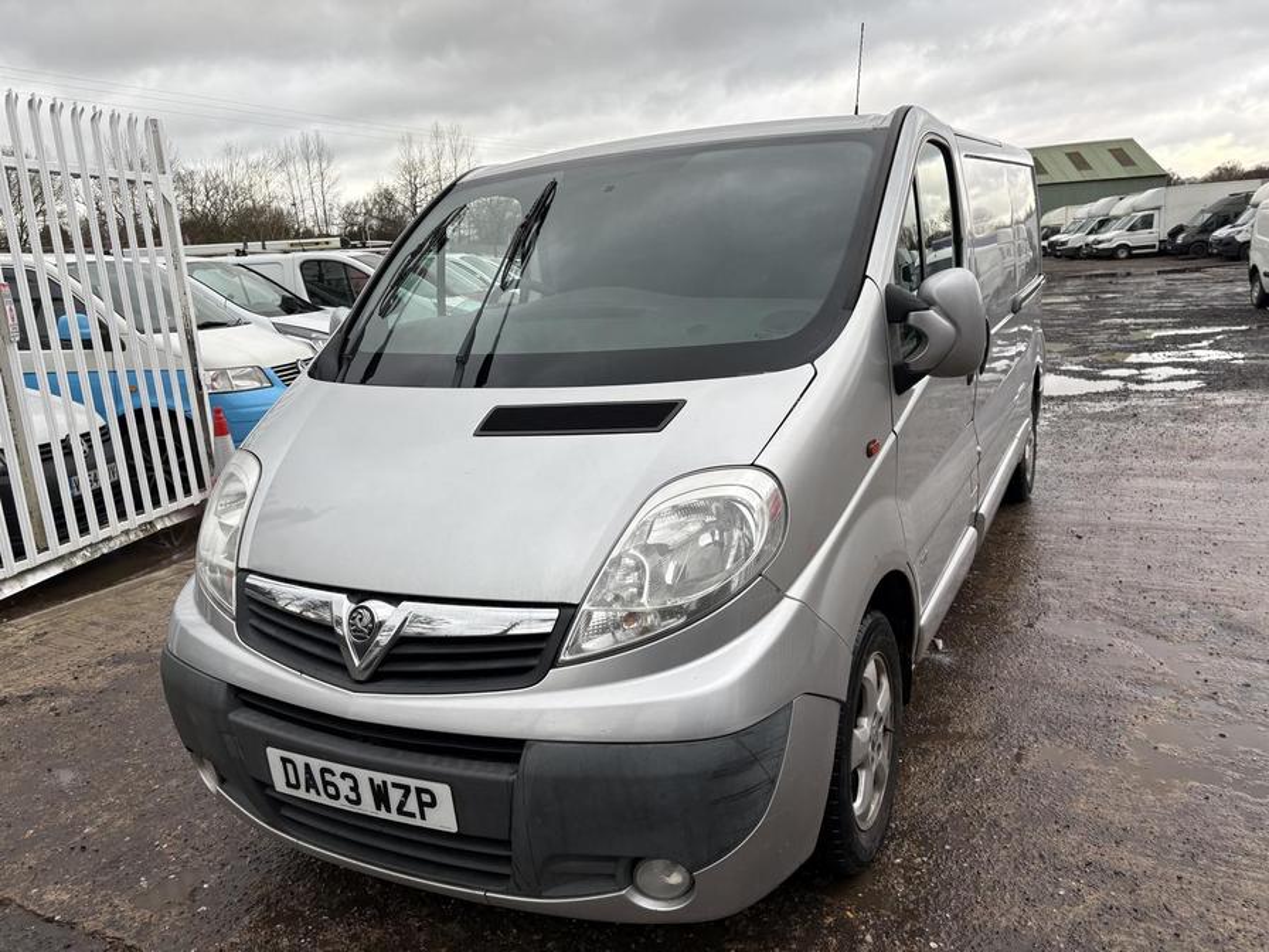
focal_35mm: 26
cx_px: 634
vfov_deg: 53.1
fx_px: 953
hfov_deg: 67.3
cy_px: 476
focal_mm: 5.96
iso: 50
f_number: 1.6
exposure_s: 1/438
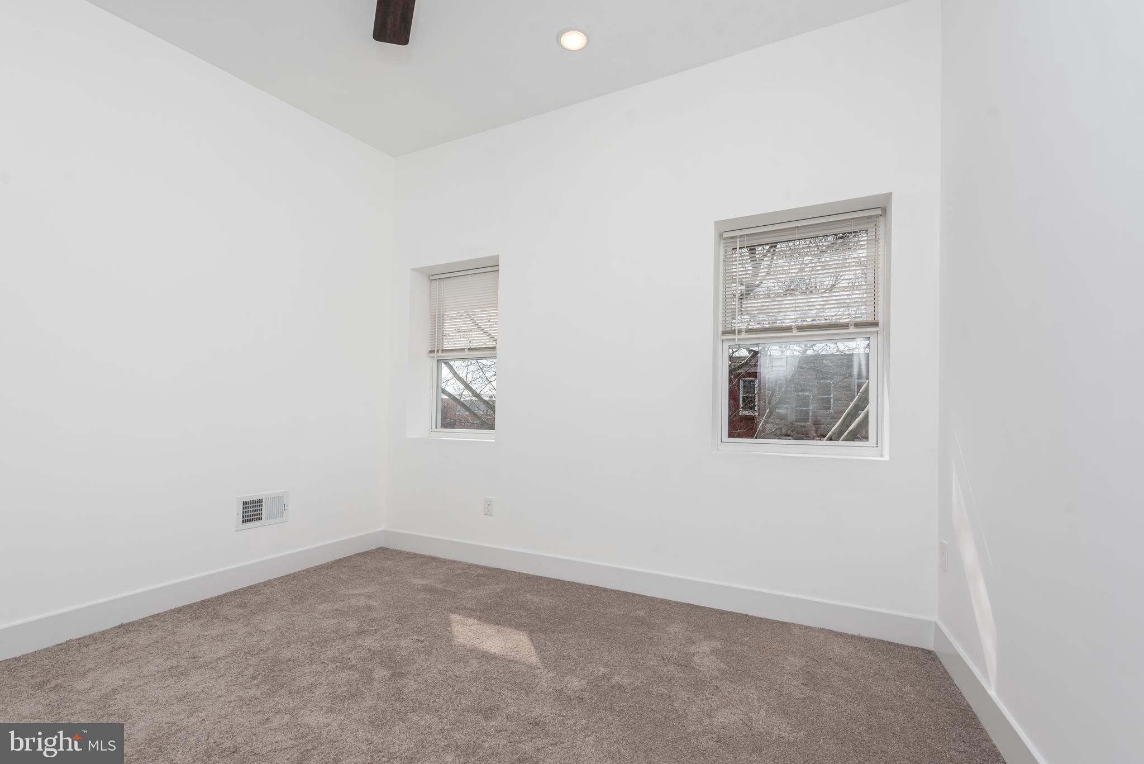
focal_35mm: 14
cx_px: 572
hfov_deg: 104.2
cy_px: 382
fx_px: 445
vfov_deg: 81.3
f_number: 8
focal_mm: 14
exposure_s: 1/200
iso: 125
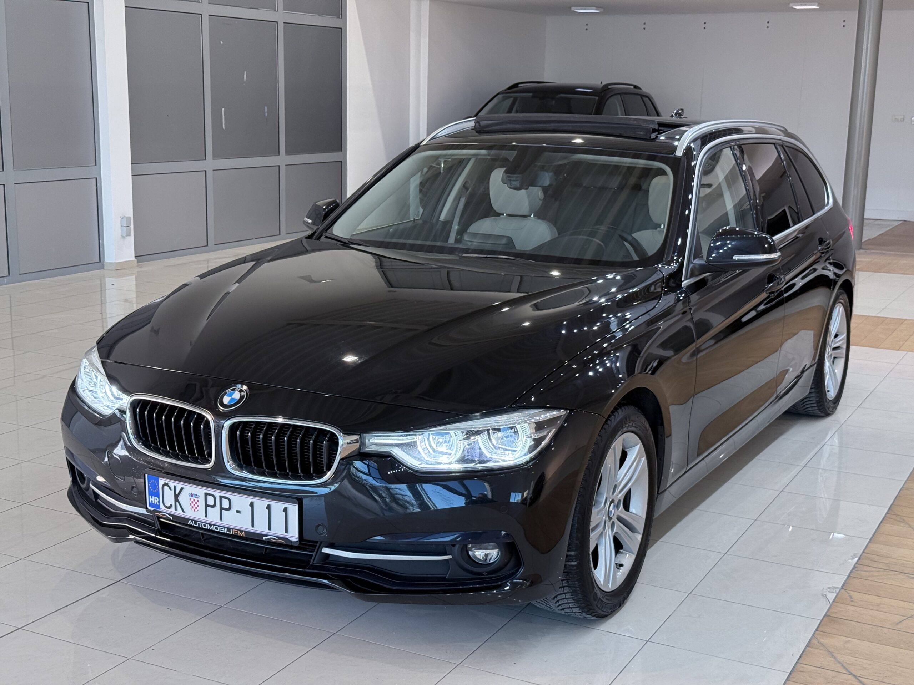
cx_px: 457
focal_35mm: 48
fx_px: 1267
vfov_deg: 30.3
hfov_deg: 39.7
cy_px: 342
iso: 160
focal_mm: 6.76
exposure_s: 1/100
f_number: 1.78
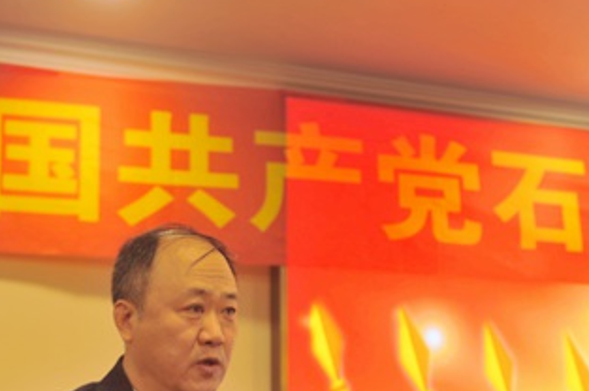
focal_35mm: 68
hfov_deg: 29.7
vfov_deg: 19.7
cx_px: 280
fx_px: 1111
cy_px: 324
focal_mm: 38
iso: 200
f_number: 3.2
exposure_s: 1/40
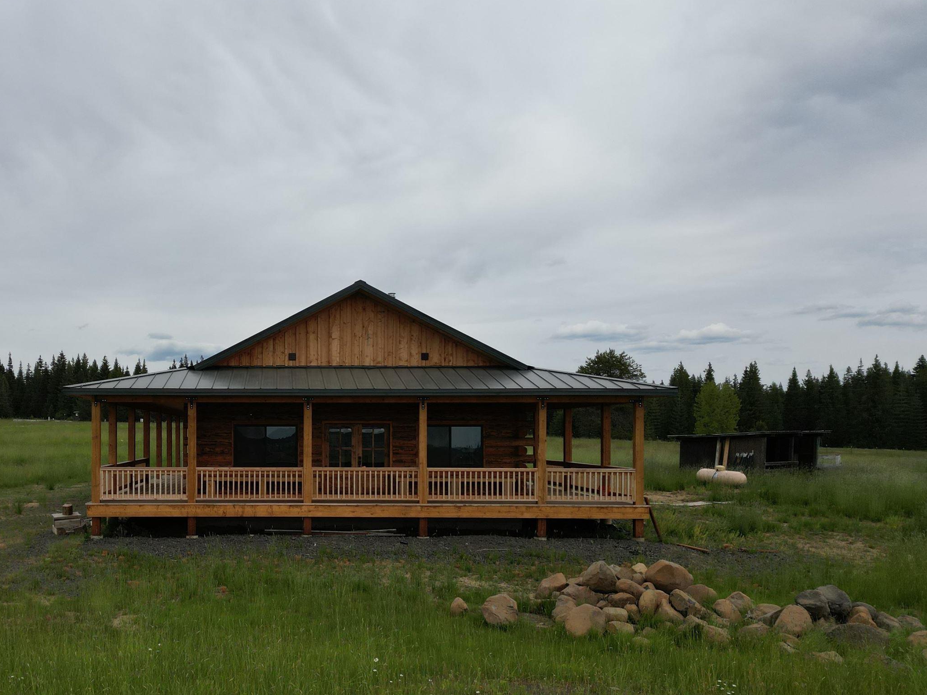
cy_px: 437
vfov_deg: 39.4
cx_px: 278
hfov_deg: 50.0
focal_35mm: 36
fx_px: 964
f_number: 1.7
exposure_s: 1/4000
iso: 100
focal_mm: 6.72
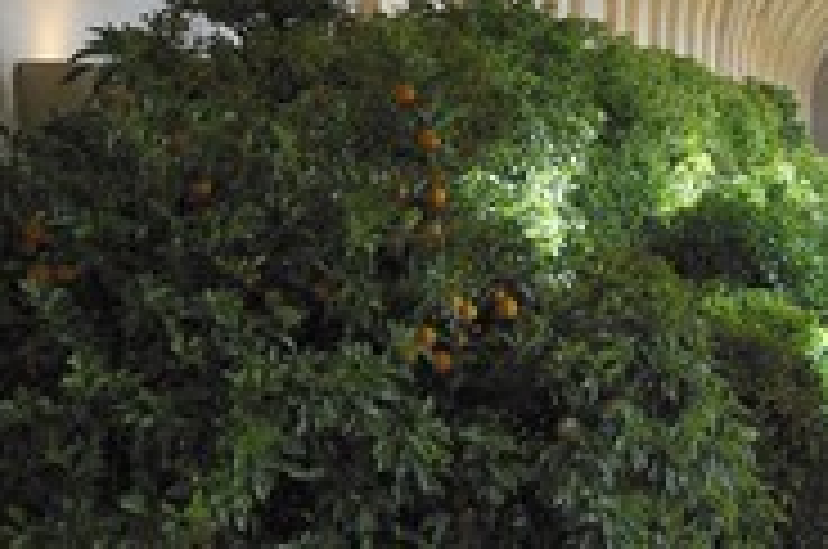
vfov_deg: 11.3
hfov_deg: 16.7
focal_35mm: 119
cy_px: -76
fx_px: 2732
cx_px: 900
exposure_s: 1/8
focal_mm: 52
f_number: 9
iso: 200
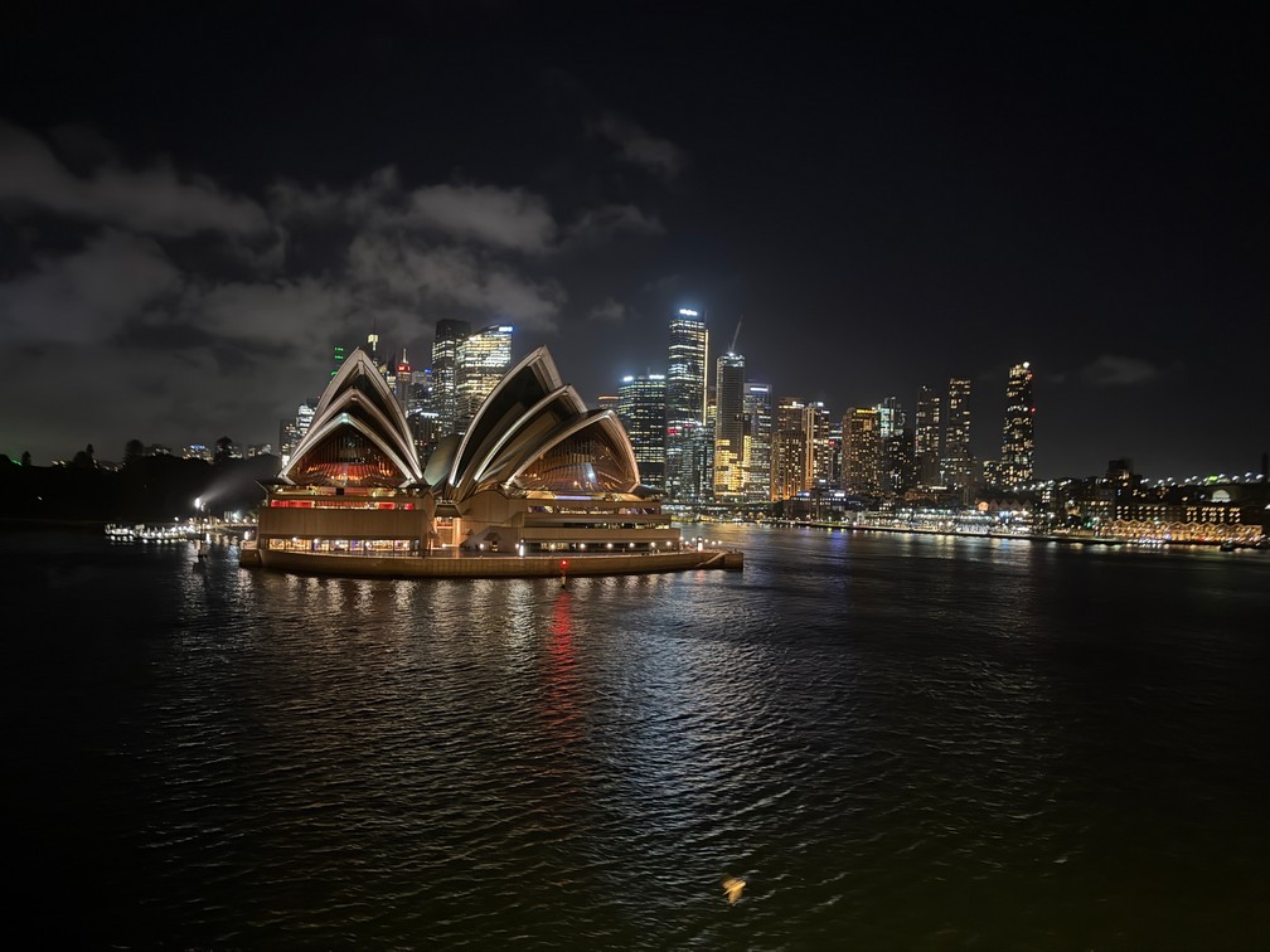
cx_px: 635
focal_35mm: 24
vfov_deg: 56.8
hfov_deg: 71.6
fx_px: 881
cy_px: 476
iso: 1000
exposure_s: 1/15
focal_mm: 6.76
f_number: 1.78
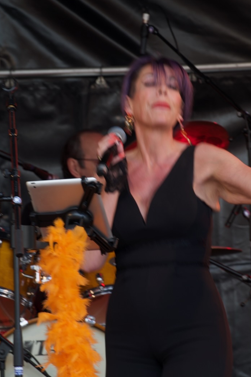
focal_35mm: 270
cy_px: 169
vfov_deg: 7.6
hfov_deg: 5.1
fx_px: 2823
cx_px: 120
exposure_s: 1/80
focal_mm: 81.1
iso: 100
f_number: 4
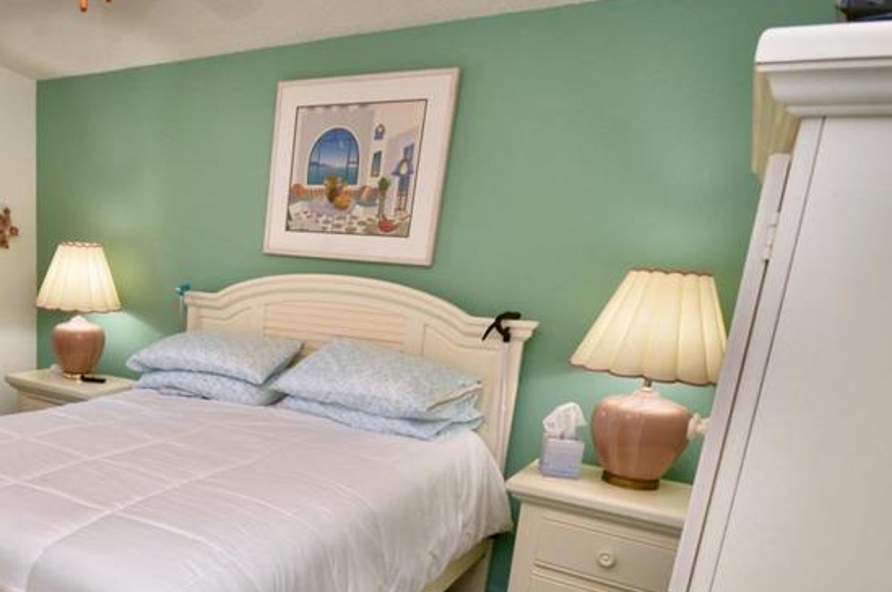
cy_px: 424
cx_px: 166
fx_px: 693
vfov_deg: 45.1
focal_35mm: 28
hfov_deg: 59.8
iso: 200
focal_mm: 10
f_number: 4.5
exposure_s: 1/30
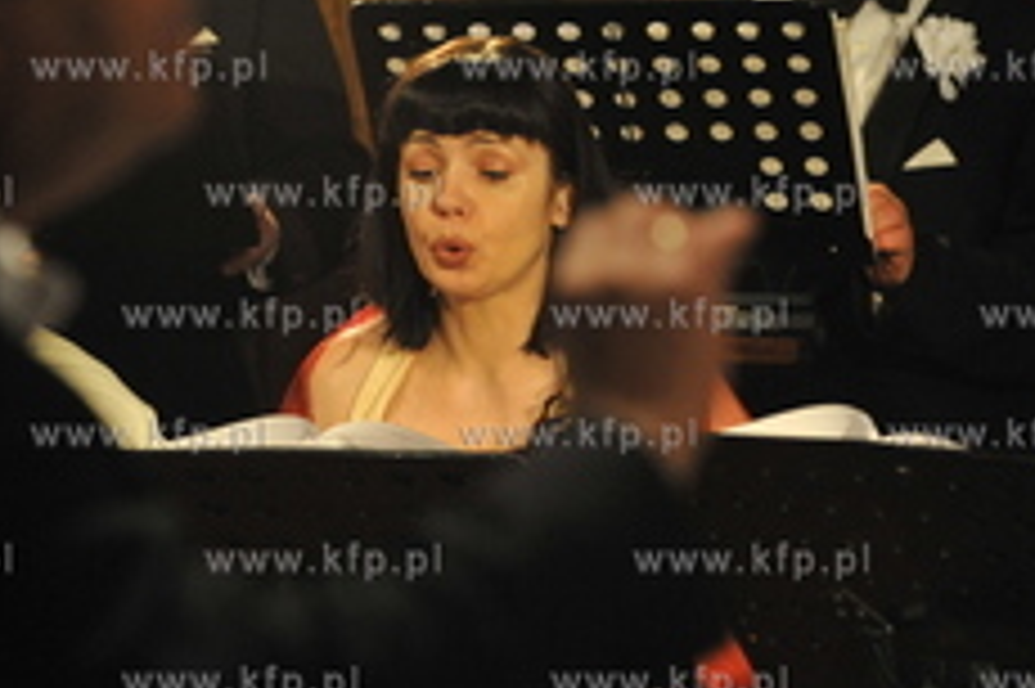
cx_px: 482
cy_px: 252
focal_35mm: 330
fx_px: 9480
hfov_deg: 6.2
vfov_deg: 4.2
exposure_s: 1/160
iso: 3200
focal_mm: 190
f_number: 5
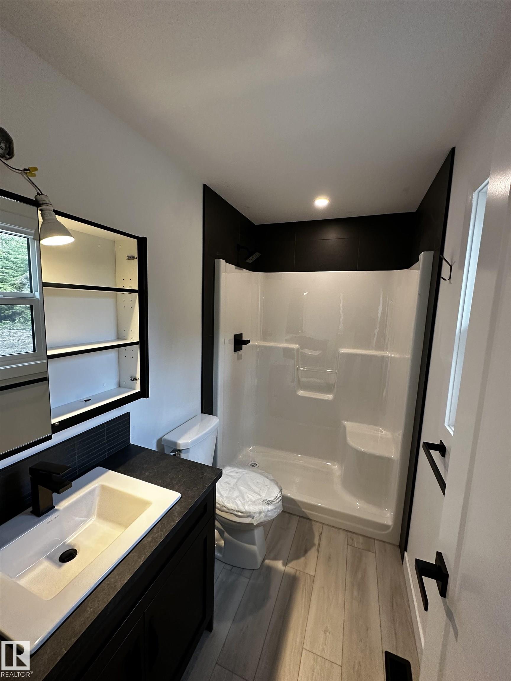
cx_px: 256
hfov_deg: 85.7
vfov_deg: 102.1
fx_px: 276
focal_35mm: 14
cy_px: 340
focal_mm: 2.22
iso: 200
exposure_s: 1/120
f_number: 2.2
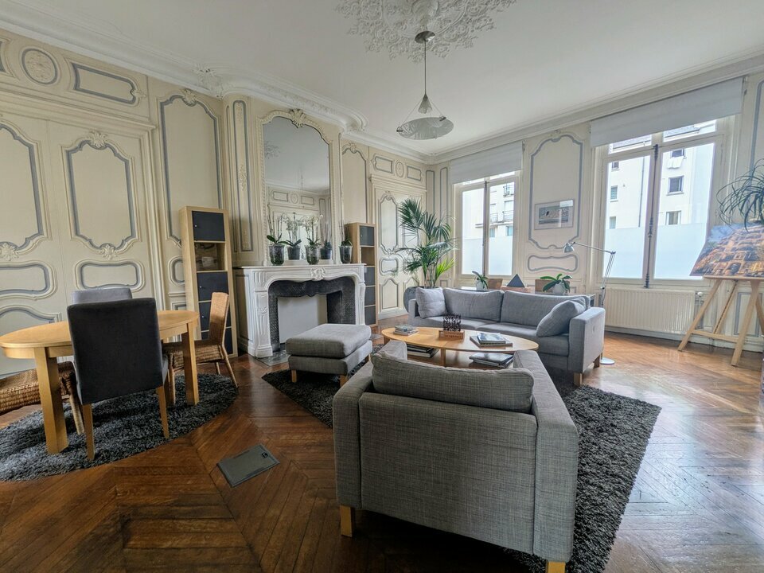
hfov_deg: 102.1
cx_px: 382
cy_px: 286
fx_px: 309
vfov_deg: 85.7
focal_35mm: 14
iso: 45
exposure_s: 1/135
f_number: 2.2
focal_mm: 1.83
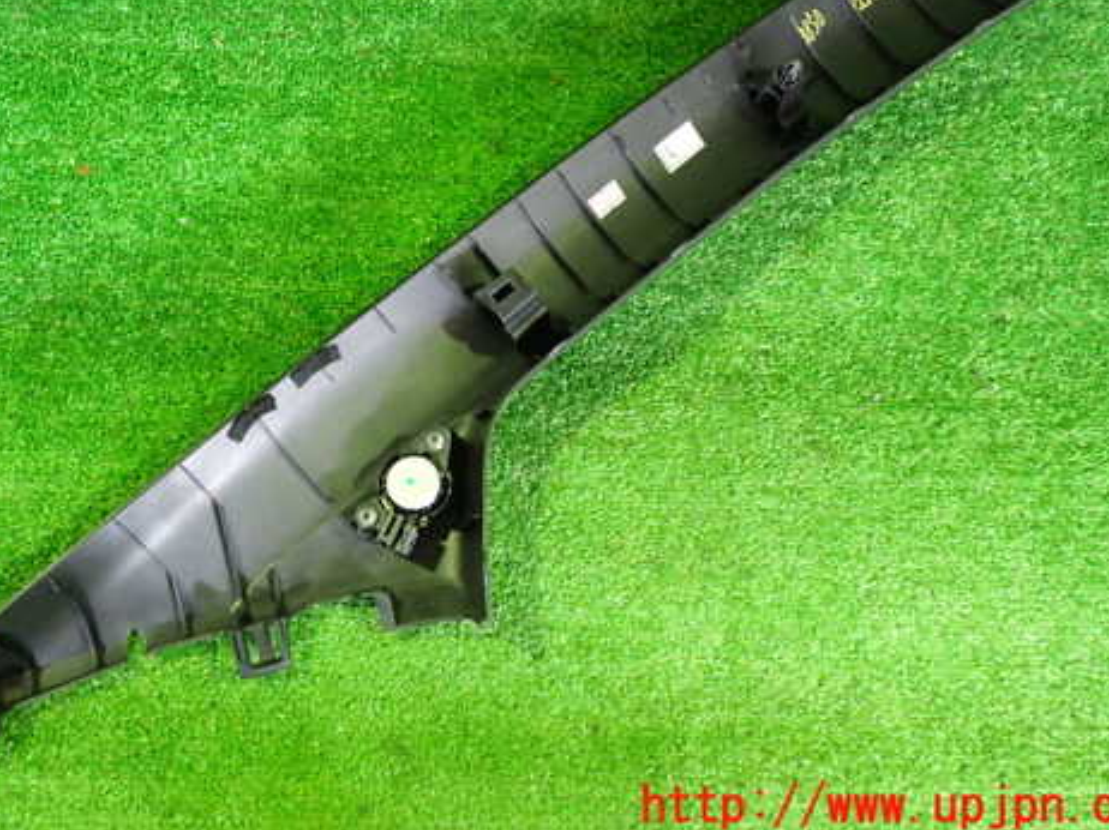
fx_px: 1249
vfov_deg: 36.5
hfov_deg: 47.7
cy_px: 297
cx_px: 463
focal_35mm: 39
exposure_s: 1/30
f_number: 2.3
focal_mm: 5.4
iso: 800
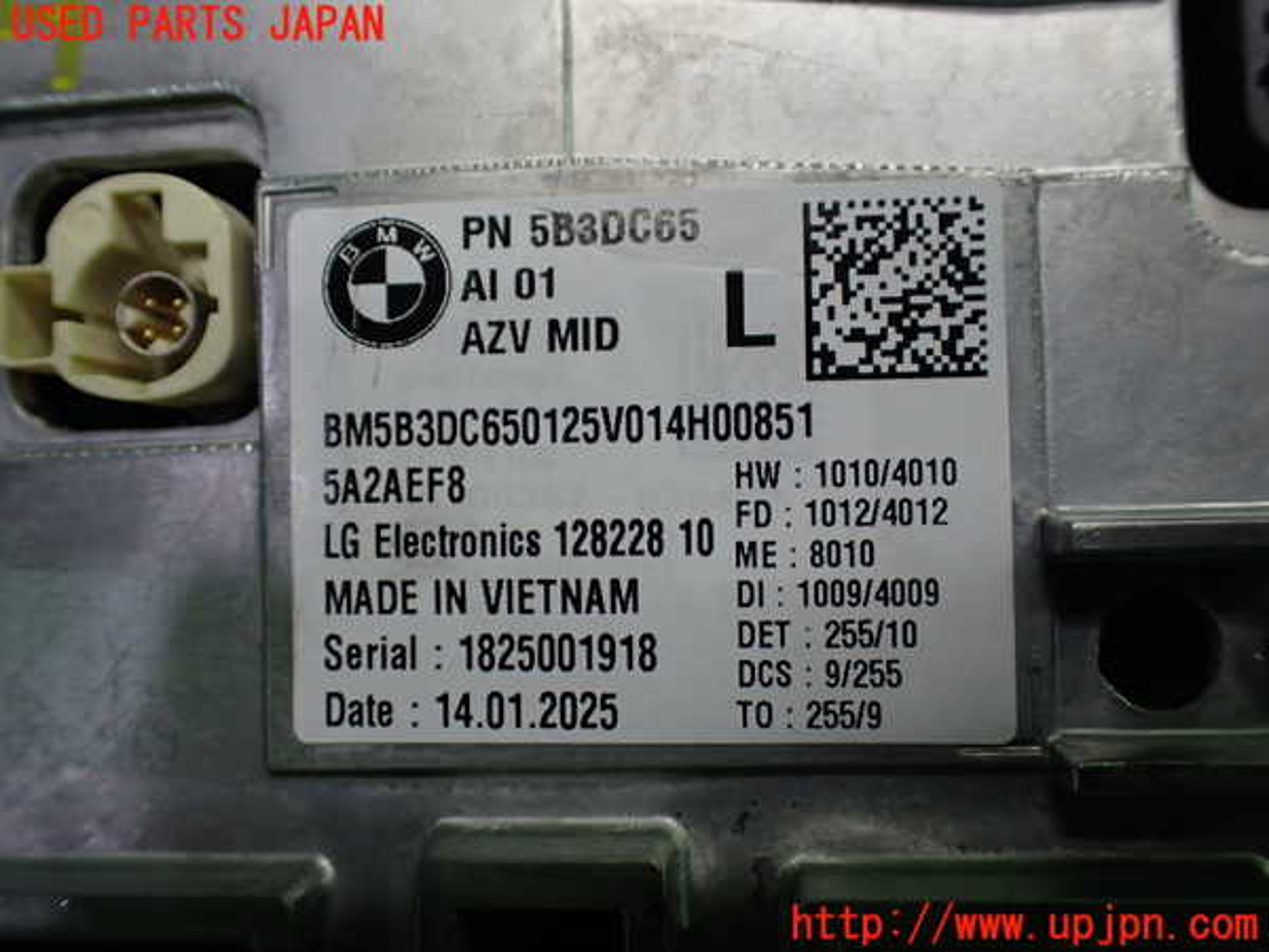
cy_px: 476
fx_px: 1100
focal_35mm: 30
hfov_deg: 60.0
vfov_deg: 46.8
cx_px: 634
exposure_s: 1/125
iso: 250
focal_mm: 5.4
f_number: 2.3
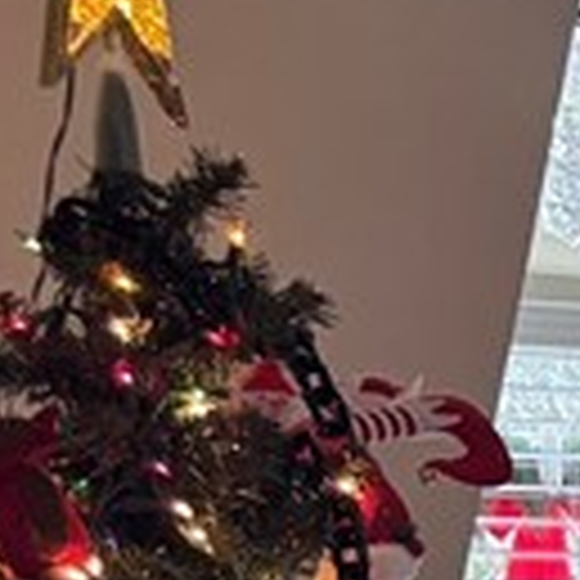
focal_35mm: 168
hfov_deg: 8.4
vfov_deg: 9.5
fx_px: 3185
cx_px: 1848
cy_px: 1299
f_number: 1.78
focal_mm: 6.76
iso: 200
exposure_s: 1/60
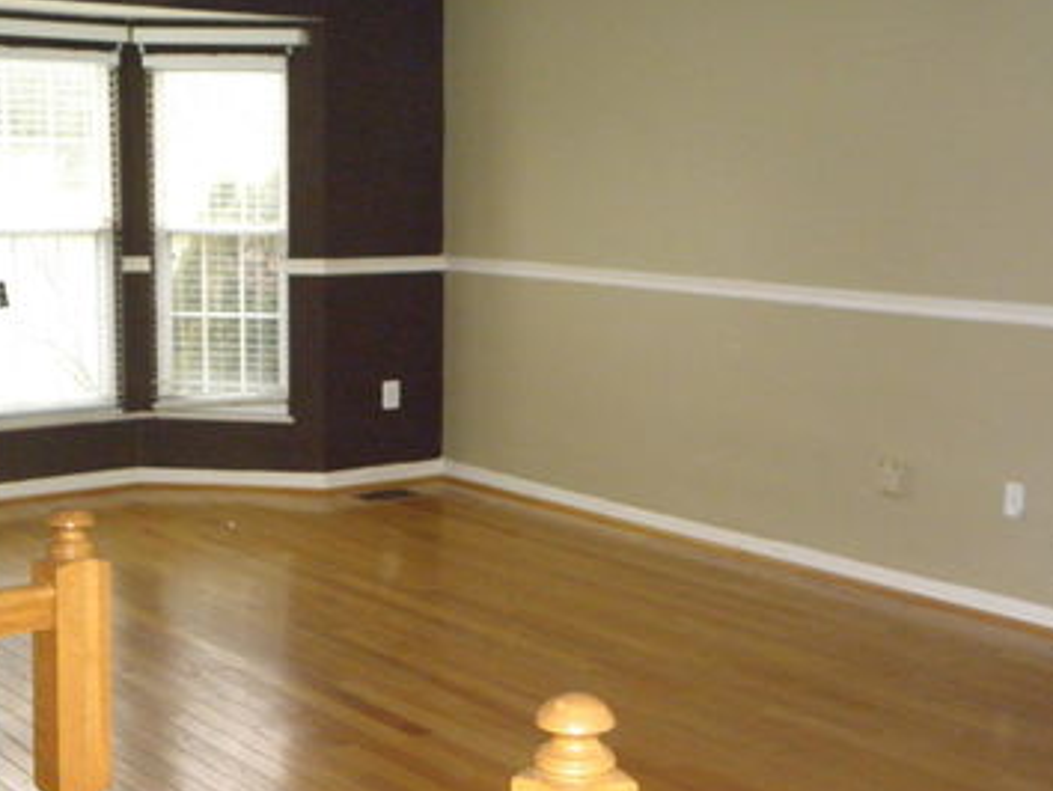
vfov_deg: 27.6
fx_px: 1613
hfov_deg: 36.1
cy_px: 419
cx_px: 471
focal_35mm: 53
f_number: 3.9
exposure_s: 1/100
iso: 800
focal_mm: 7.9
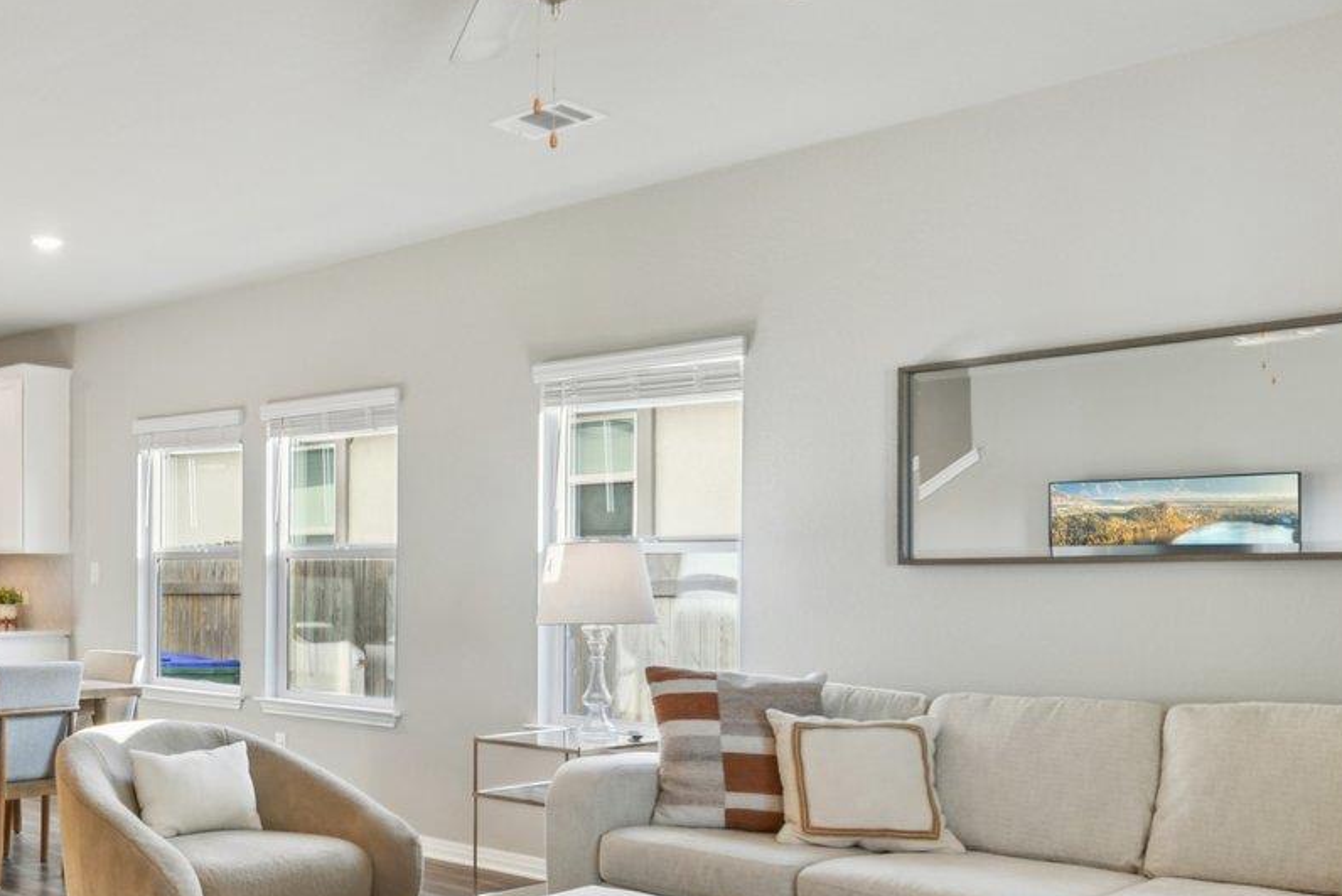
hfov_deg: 49.4
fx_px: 1342
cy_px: 579
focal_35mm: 36
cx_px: 233
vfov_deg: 36.6
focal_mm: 14
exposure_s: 1/8
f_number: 8
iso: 110
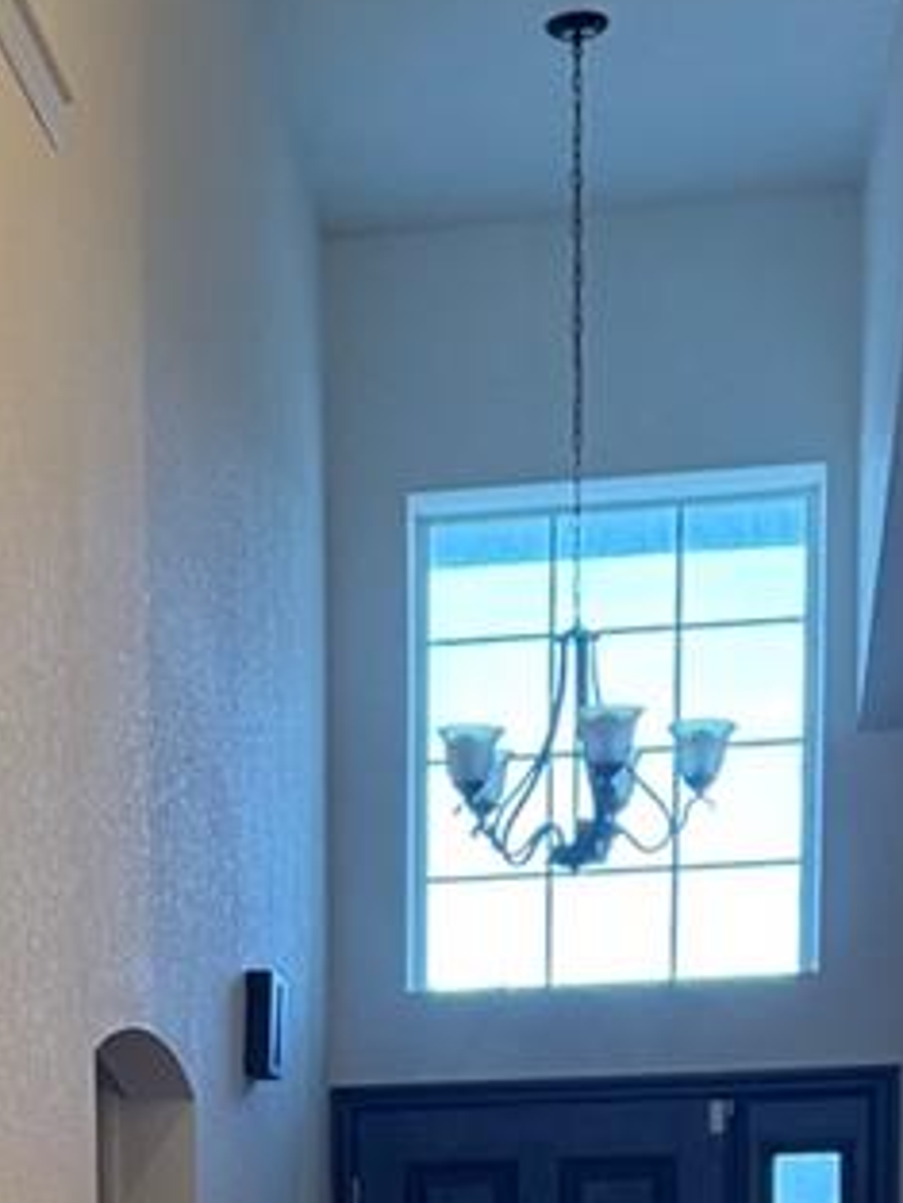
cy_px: 1603
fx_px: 3198
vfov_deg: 19.5
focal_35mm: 92
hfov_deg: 15.8
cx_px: 4
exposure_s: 1/120
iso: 400
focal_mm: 6.76
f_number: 1.78
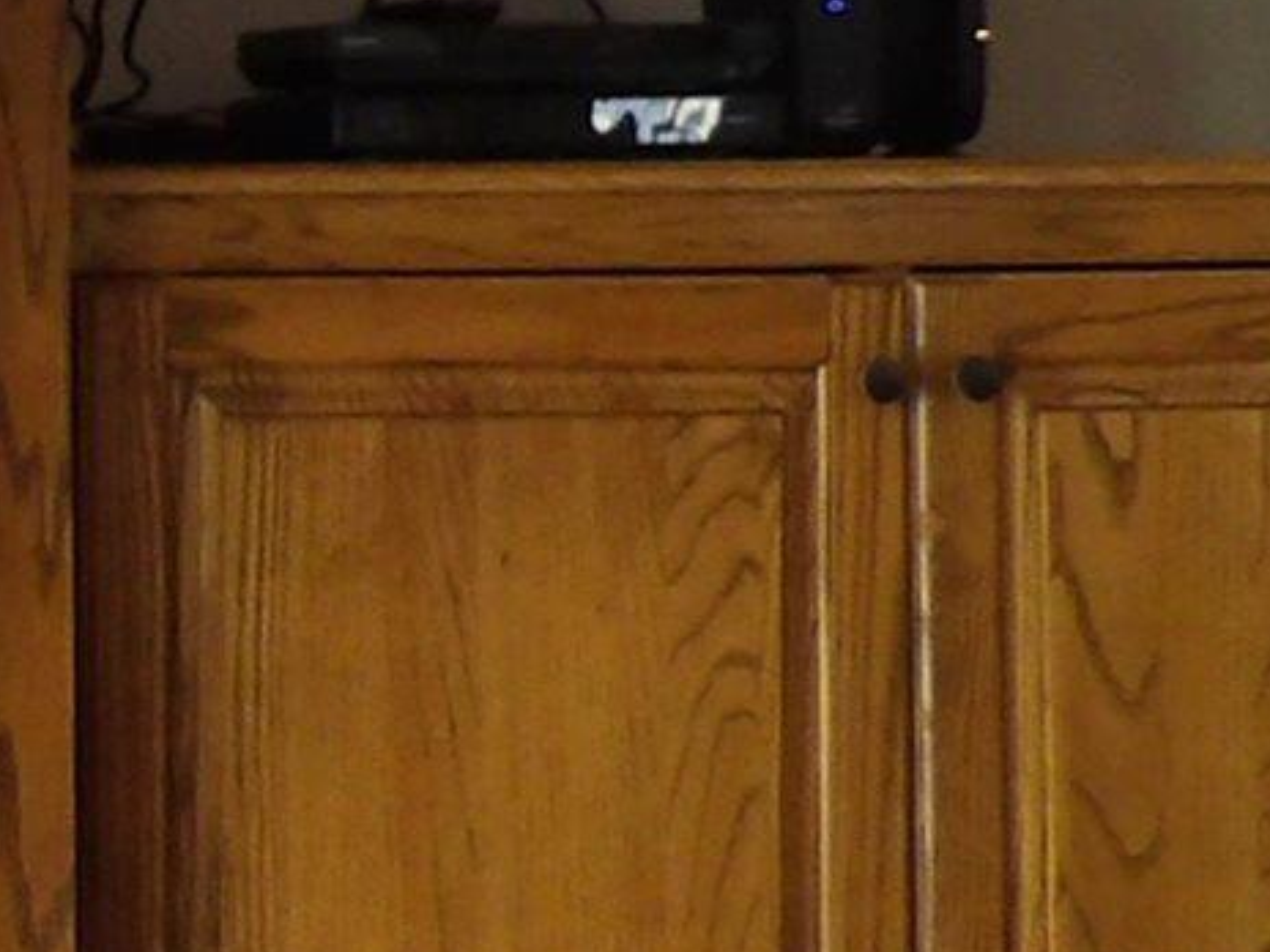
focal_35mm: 159
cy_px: 200
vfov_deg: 9.3
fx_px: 5833
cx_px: -1248
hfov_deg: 11.3
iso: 200
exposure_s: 1/18
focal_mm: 4.3
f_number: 3.2
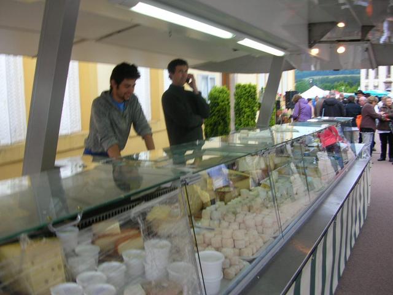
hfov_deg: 52.6
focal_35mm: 35
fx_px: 397
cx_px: 196
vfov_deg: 40.7
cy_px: 148
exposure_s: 1/55.4
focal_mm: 5.8
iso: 50
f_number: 2.8
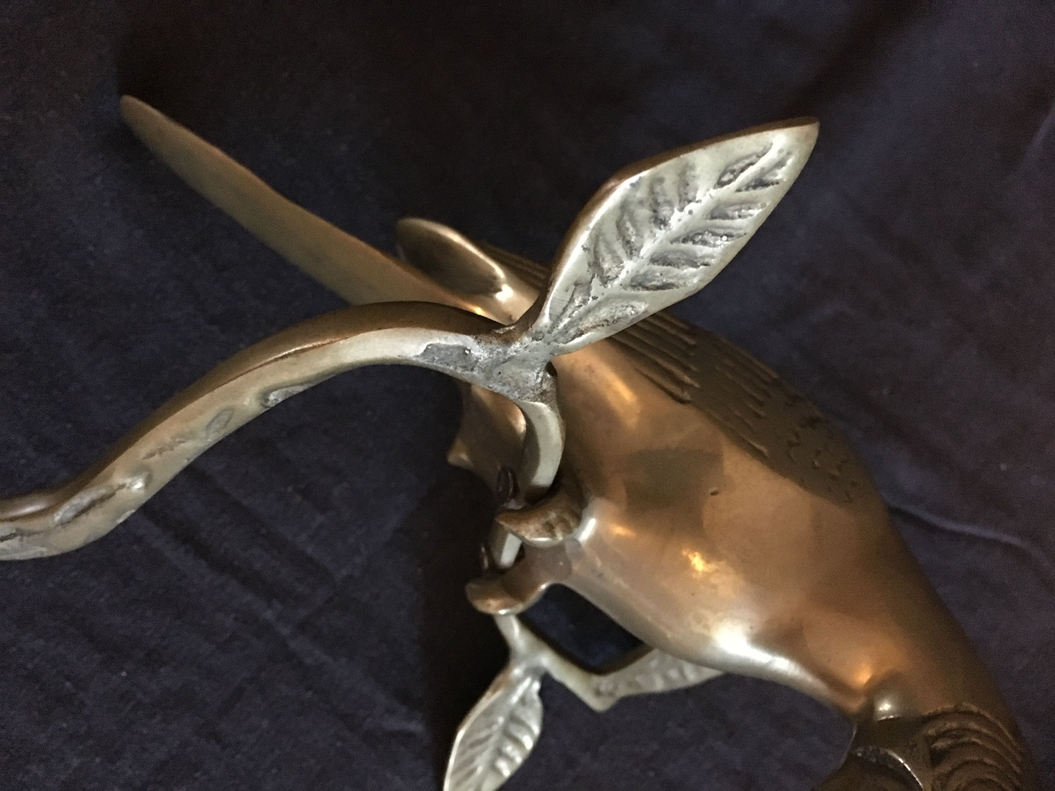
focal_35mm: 29
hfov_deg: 61.7
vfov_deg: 48.2
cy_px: 396
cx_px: 528
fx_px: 884
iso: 1000
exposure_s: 1/17
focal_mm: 4.15
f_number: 2.2
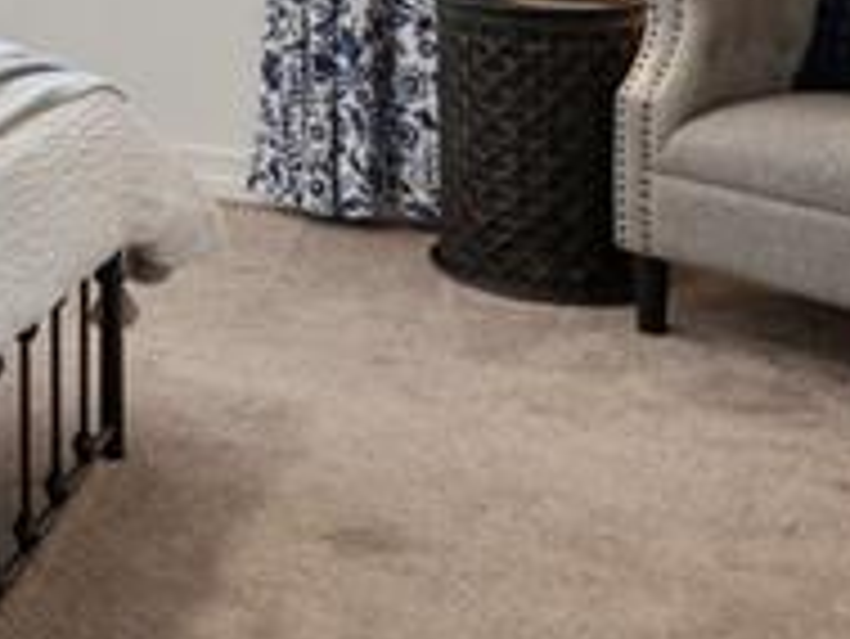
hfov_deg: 23.1
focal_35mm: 73
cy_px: -302
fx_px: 1794
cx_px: -310
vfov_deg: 18.1
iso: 100
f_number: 11
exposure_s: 2
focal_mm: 14
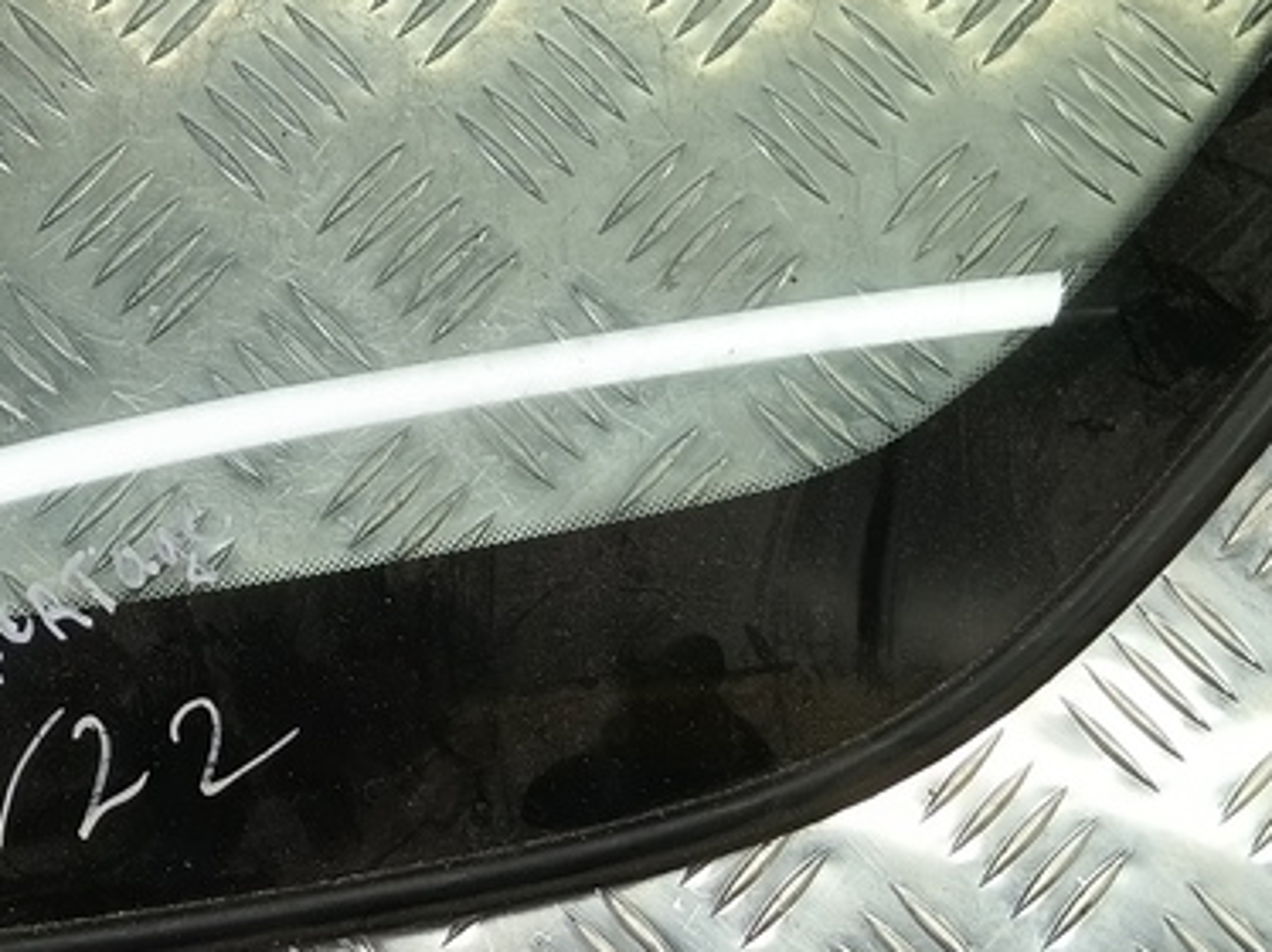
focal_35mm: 63
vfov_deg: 23.2
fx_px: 2314
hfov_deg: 29.7
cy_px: 340
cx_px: 184
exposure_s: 1/50
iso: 80
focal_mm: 4.11
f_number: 1.6
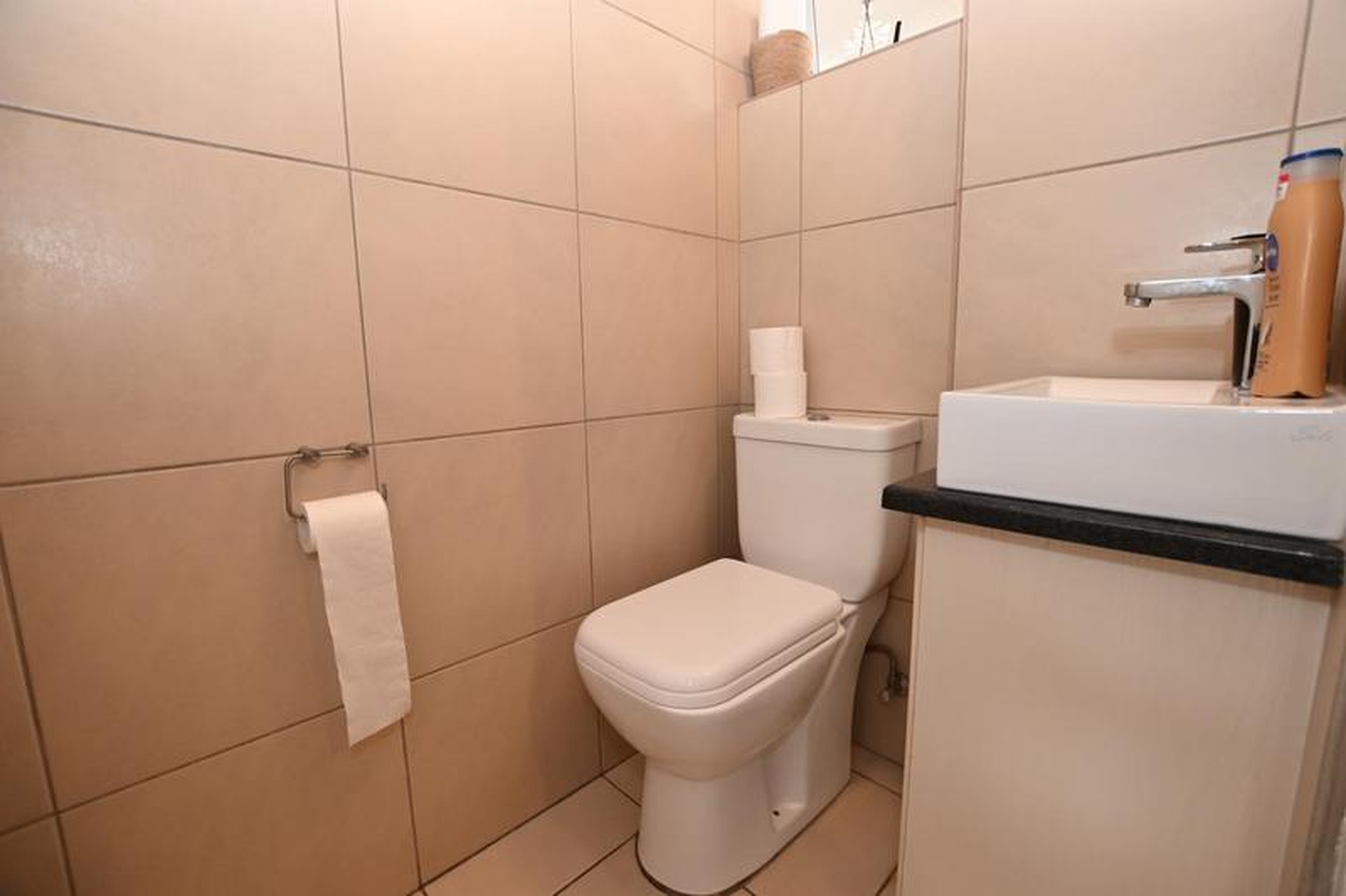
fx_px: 561
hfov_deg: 100.4
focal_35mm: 15
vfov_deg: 77.3
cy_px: 448
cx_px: 673
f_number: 4
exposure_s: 1/60
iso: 640
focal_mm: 10
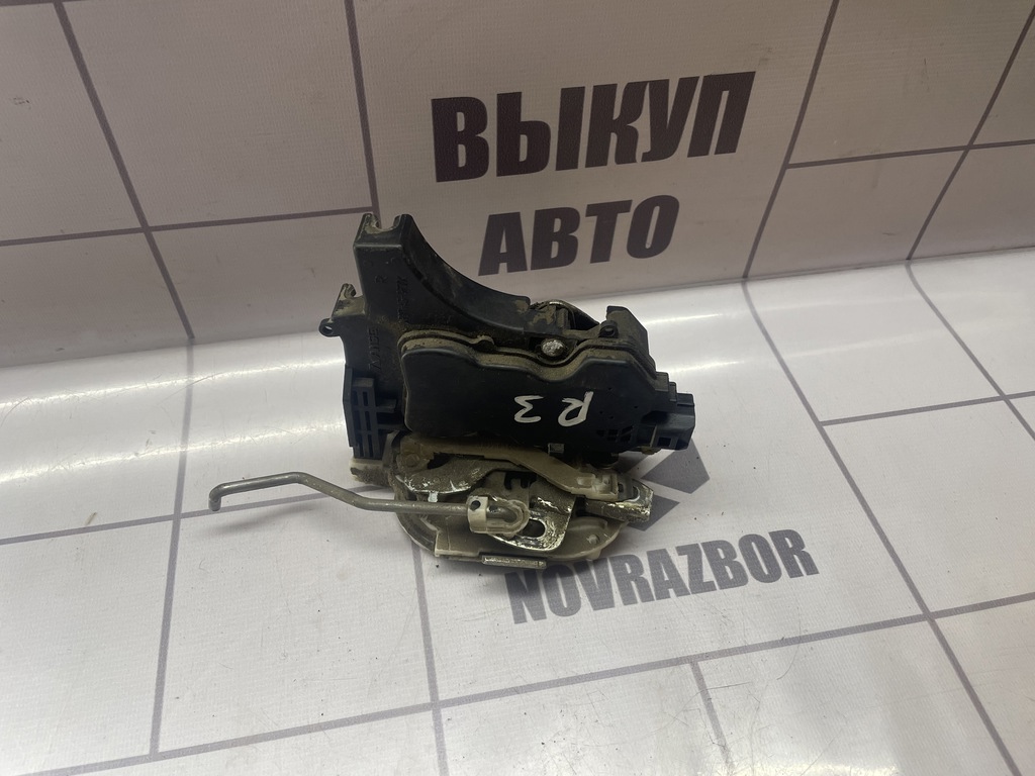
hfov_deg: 67.3
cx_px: 518
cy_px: 388
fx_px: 777
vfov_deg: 53.1
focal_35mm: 26
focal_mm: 4.2
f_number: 1.6
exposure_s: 1/100
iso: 80
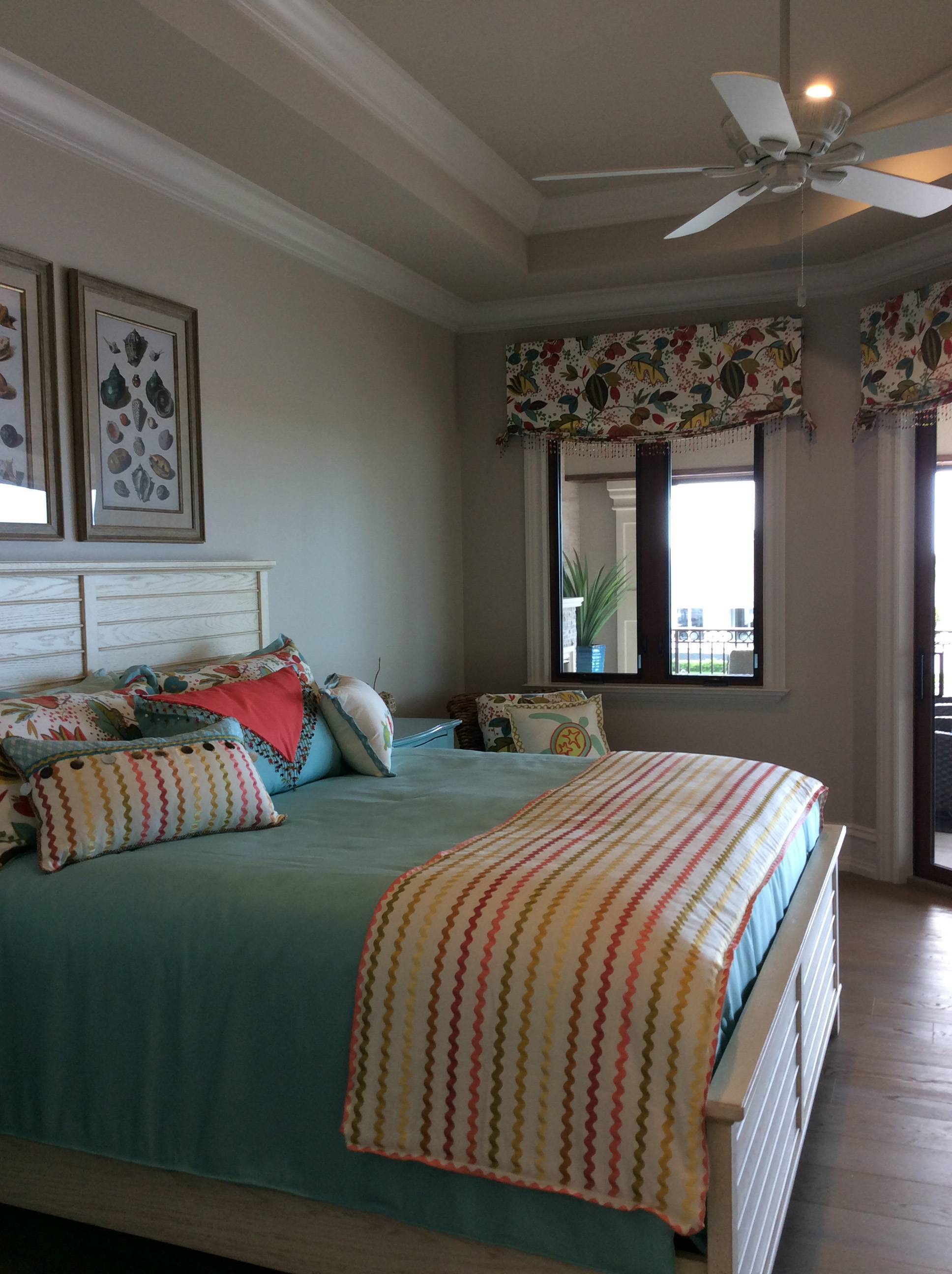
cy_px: 637
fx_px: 1177
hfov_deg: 44.1
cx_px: 476
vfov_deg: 56.9
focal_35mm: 32
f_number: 2.4
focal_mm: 3.3
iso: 32
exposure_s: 1/30
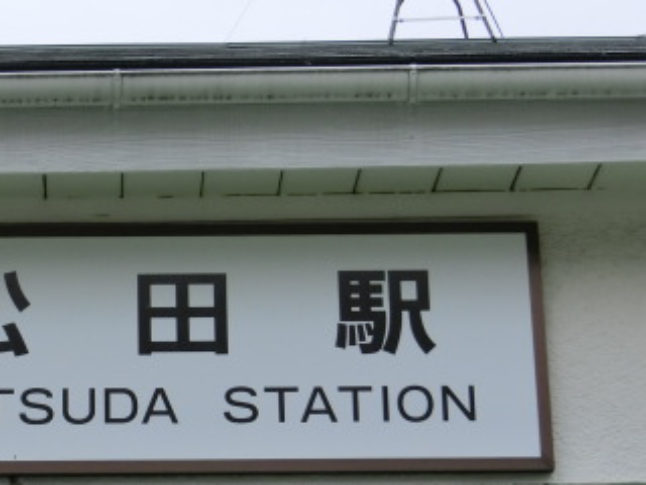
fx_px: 2613
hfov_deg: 13.9
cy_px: 354
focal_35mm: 140
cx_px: 32
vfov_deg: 10.6
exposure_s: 1/125
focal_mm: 12.4
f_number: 5.2
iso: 160
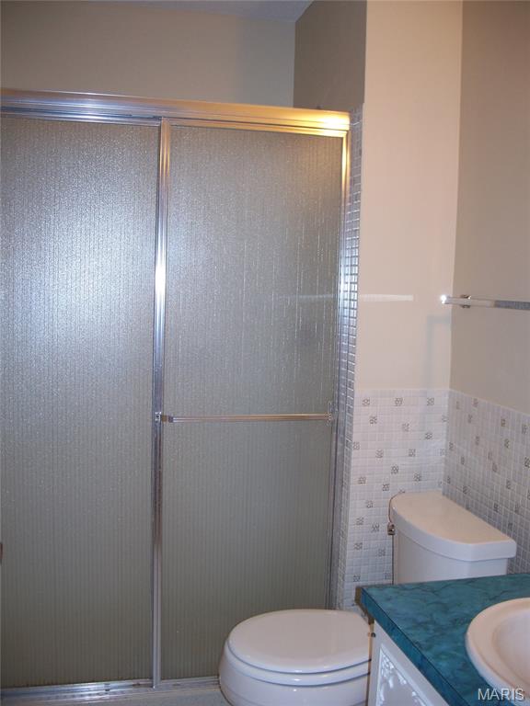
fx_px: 755
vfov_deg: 50.1
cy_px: 353
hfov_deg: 38.7
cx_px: 265
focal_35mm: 37
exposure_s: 1/60
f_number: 2.8
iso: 125
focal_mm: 7.8
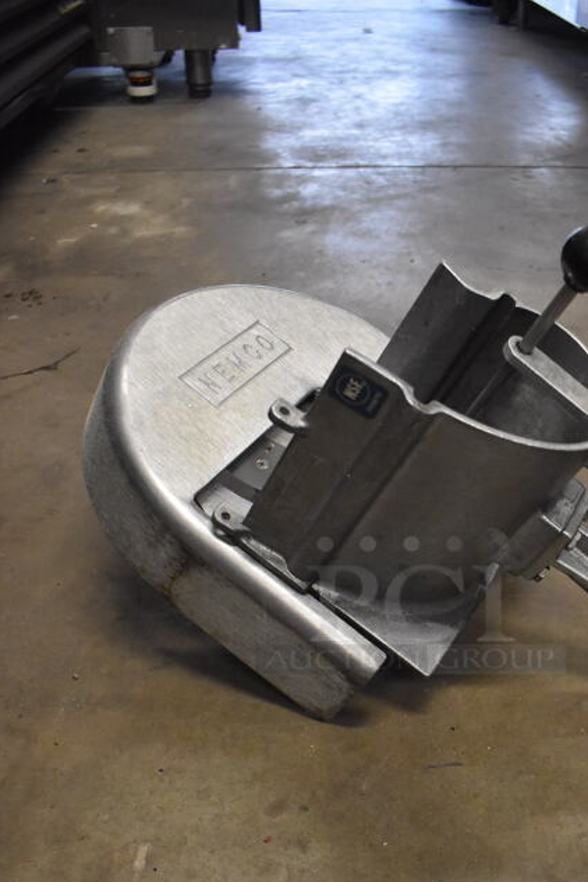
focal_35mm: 39
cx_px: 411
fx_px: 955
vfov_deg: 48.6
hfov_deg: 33.8
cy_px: 601
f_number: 3.5
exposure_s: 1/125
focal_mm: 18
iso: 3200
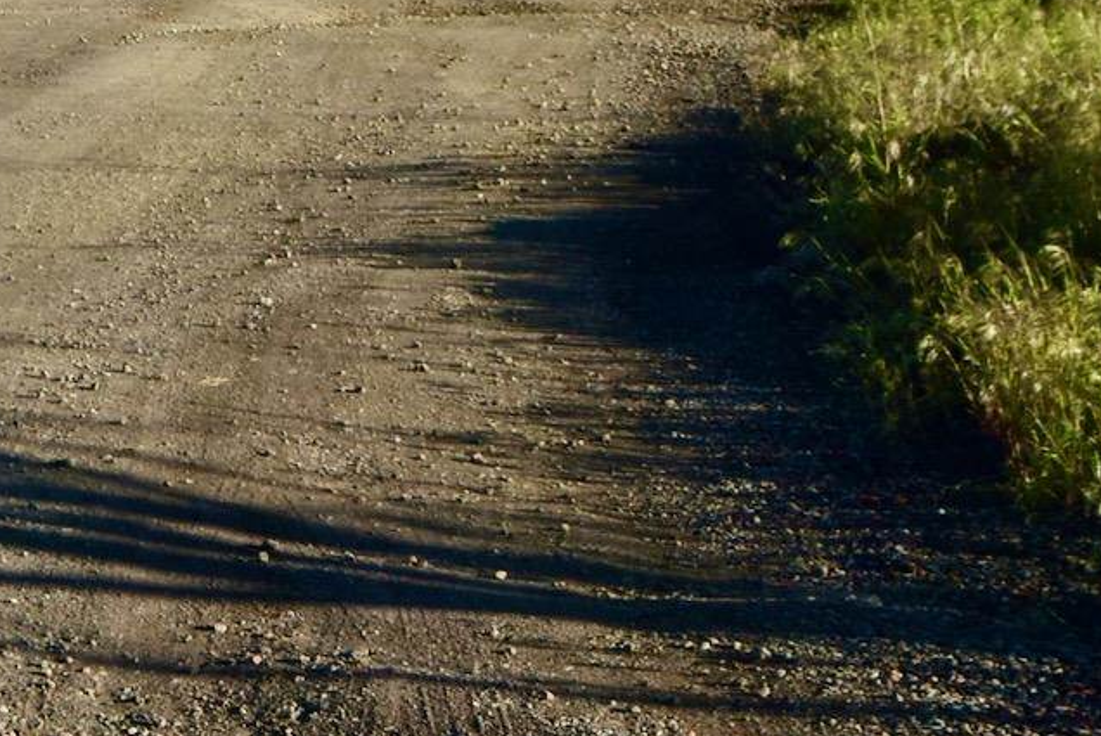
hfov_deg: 16.6
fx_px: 3426
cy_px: 75
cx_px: -566
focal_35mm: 112
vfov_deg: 12.2
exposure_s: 1/250
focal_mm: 19
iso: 110
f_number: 8
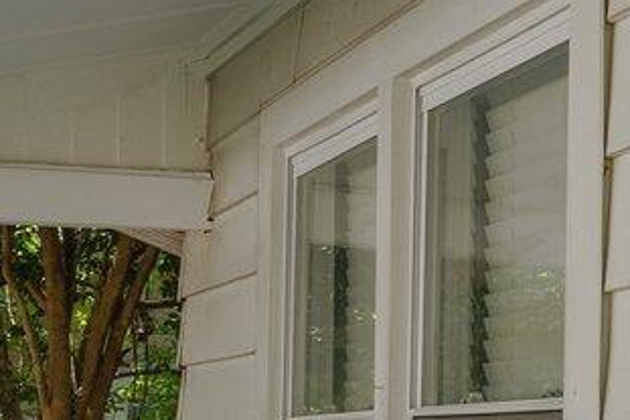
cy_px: 510
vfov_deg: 11.6
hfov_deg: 17.6
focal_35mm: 115
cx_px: 484
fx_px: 2016
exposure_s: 1/30
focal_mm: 17.5
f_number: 9
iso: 250
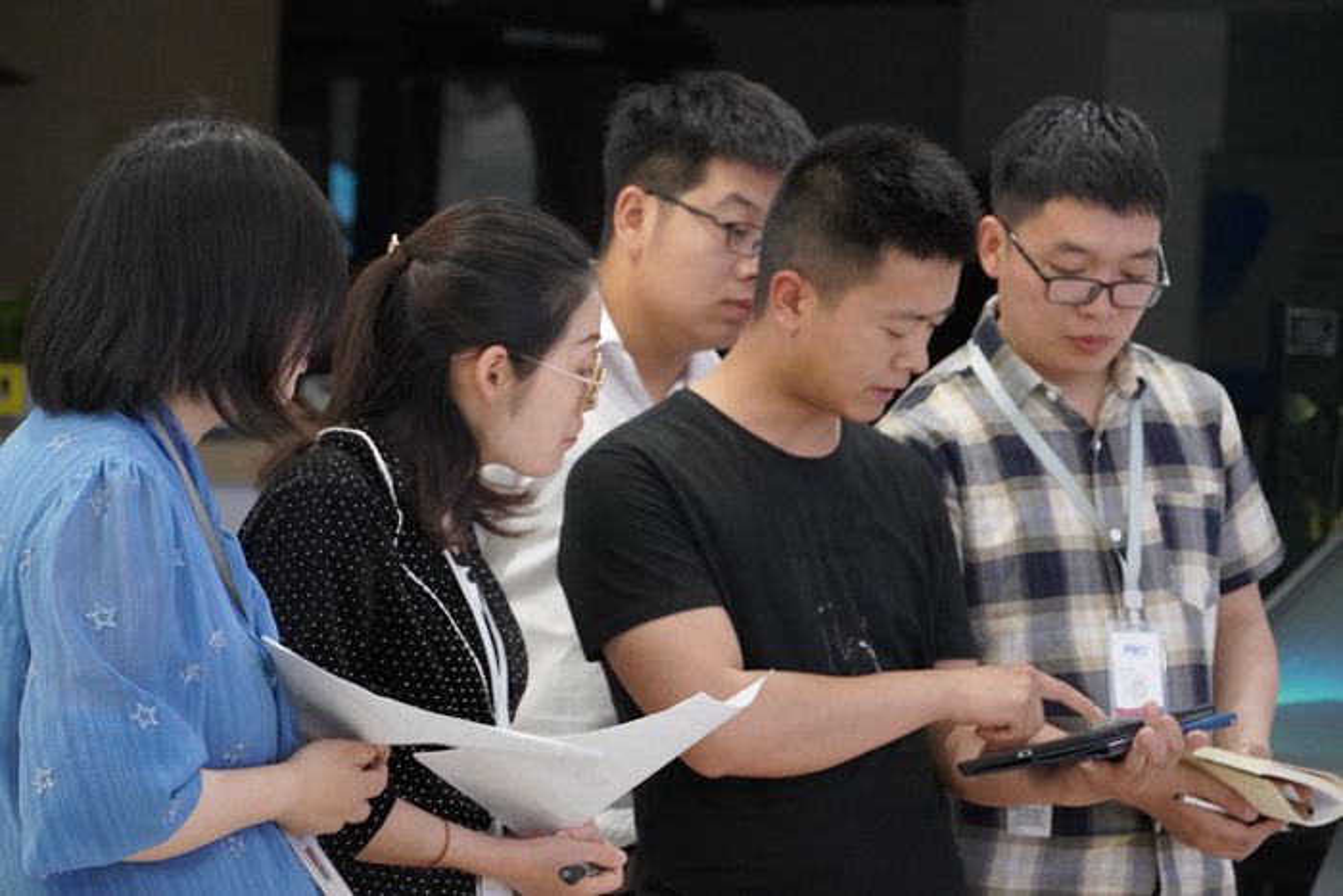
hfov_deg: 16.5
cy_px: 448
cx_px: 672
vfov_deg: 11.0
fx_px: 4645
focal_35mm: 124
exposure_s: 1/125
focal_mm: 83
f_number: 5.6
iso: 6400
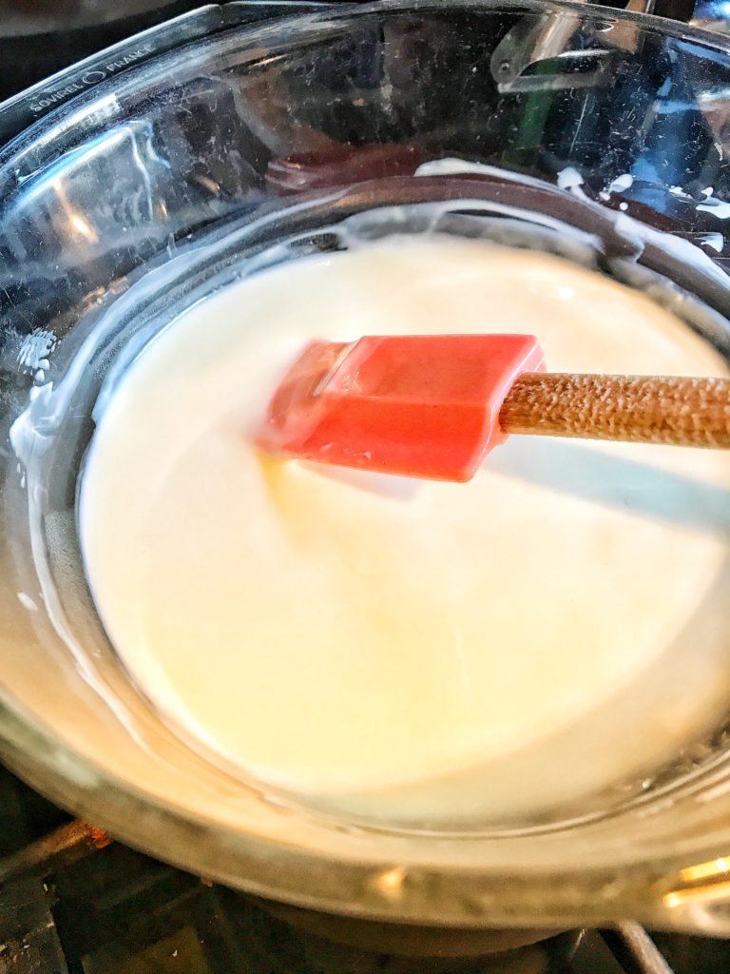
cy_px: 487
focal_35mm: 28
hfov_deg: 49.7
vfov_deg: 63.4
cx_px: 365
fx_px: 787
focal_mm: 3.99
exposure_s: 1/17
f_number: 1.8
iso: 64
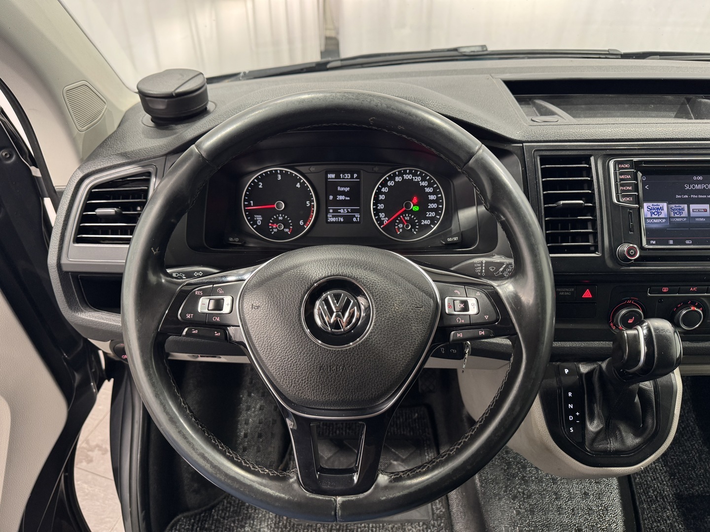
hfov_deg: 71.6
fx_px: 492
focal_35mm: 24
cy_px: 266
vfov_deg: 56.8
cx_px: 355
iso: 200
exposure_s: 1/50
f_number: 1.78
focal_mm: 6.76
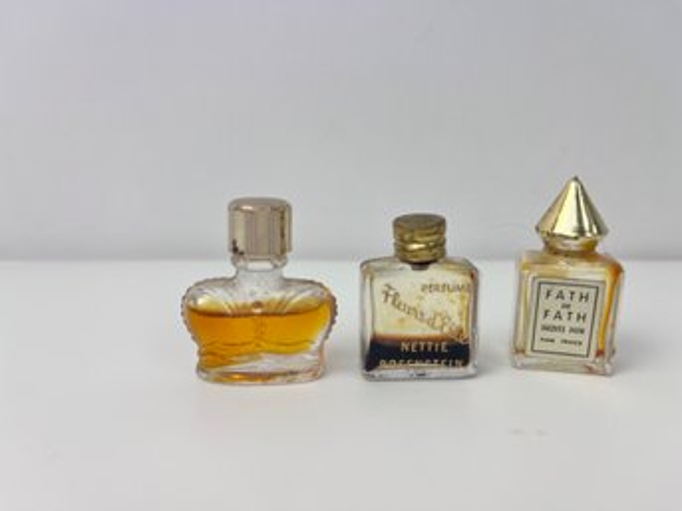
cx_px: 341
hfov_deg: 67.3
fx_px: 512
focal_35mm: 26
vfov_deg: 53.0
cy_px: 256
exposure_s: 1/168
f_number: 1.6
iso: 40
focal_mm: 5.1
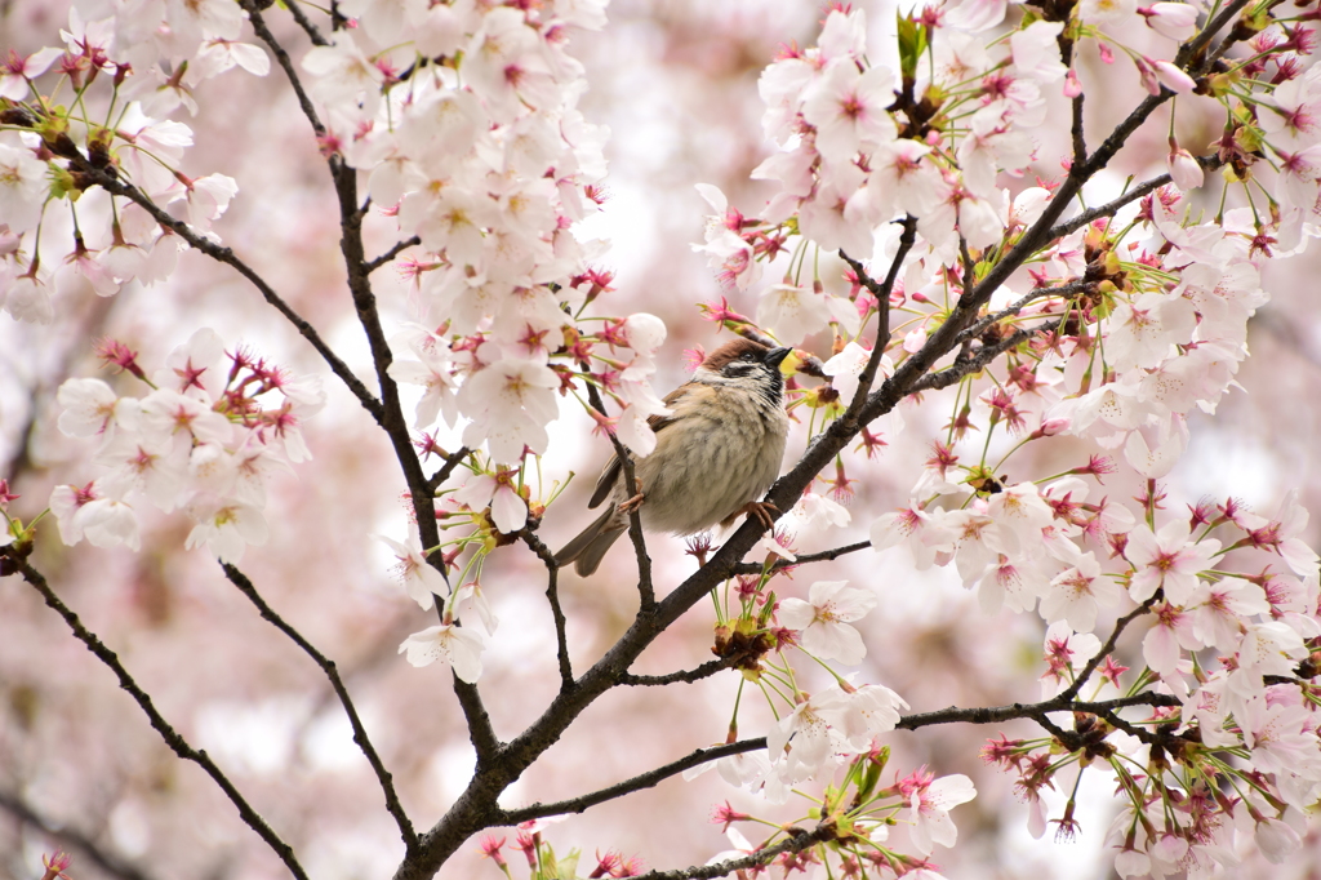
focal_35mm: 450
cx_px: 660
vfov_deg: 3.1
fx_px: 16506
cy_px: 440
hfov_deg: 4.6
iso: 250
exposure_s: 1/400
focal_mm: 300
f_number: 6.3
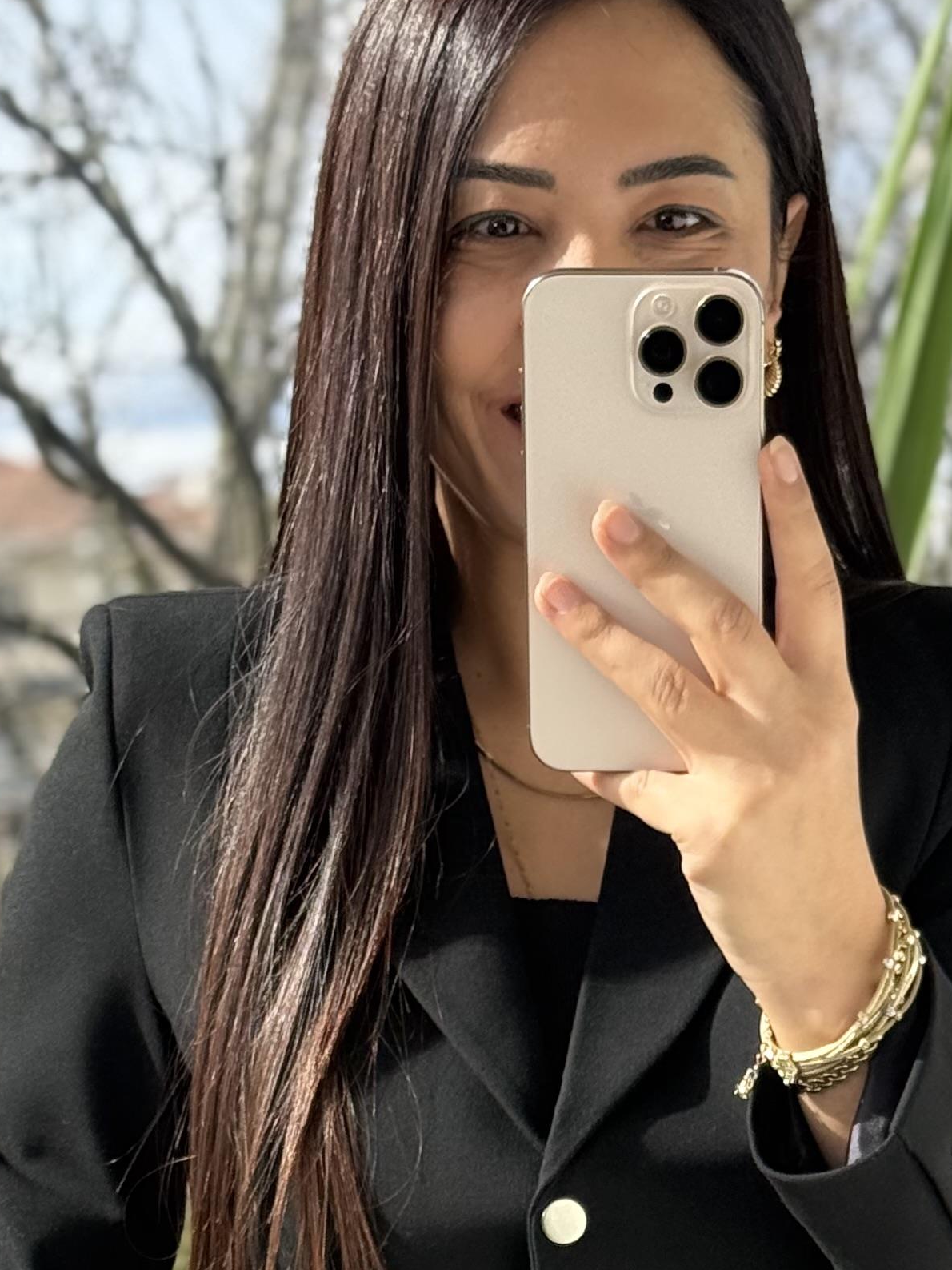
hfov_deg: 12.1
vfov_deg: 15.8
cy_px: 1348
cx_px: 648
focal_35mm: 122
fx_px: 4472
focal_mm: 6.76
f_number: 1.78
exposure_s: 1/1041
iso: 100
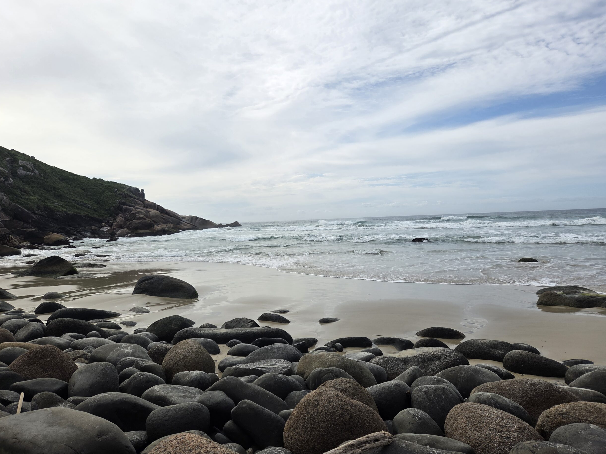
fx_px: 420
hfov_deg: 71.6
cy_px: 220
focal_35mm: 24
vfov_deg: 56.8
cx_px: 297
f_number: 1.8
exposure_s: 1/6217
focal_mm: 5.4
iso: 80
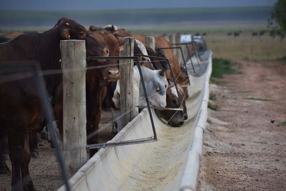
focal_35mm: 202
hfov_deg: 10.2
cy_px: 96
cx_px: 143
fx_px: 1609
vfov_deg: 6.8
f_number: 4.8
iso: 560
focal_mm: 135
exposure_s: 1/1000
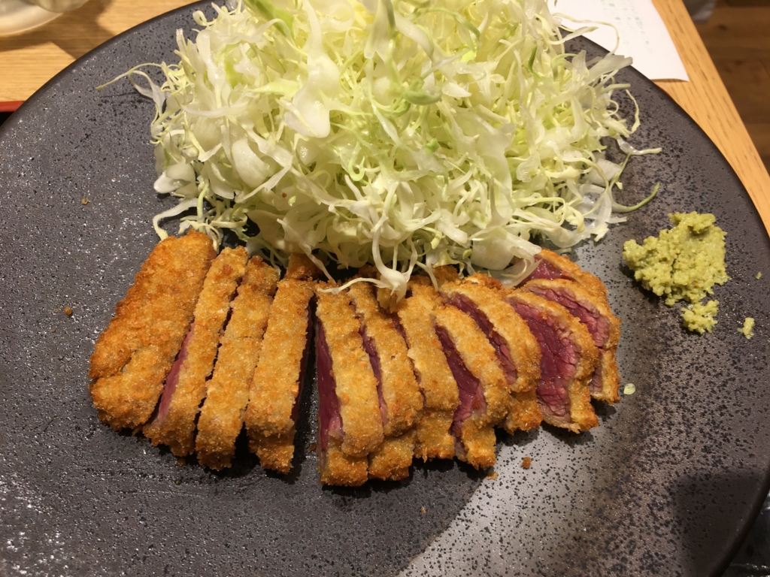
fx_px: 645
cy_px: 288
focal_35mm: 29
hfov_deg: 61.7
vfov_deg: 48.2
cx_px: 385
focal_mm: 4.15
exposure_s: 1/60
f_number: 2.2
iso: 32
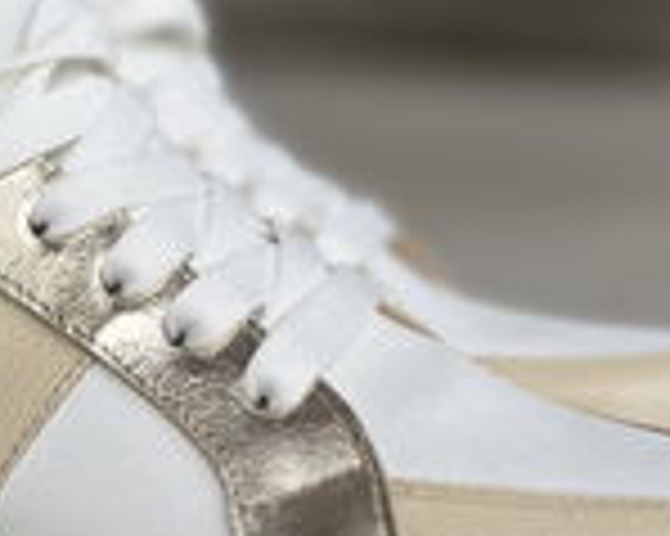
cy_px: -178
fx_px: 1803
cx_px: 49
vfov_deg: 15.9
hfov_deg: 20.6
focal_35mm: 91
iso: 50
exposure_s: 1/304
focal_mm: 5.1
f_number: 1.6
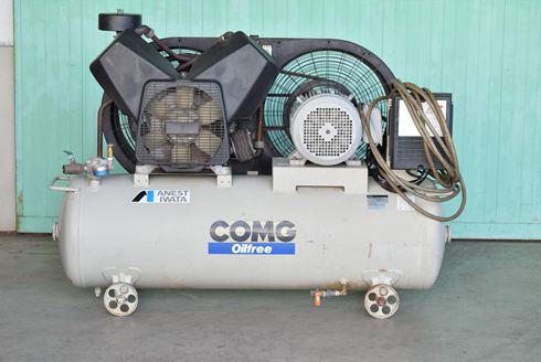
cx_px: 267
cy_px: 179
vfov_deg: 13.2
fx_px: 1565
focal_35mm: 104
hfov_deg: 19.6
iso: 1250
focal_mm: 68
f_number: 6.3
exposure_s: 1/250
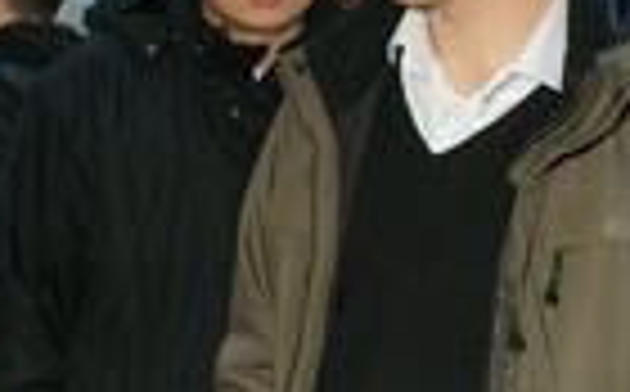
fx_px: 2880
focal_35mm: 168
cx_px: 238
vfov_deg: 7.8
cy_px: 250
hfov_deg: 12.5
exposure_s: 1/60
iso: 800
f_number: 5.6
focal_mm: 24
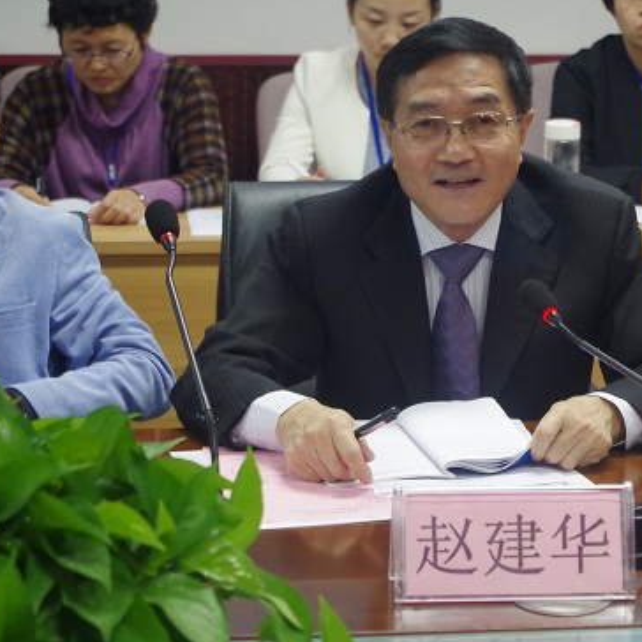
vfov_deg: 16.4
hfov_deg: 16.4
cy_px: 320
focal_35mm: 106
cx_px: 467
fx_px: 2224
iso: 1600
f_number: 5.6
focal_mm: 55
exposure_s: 1/13
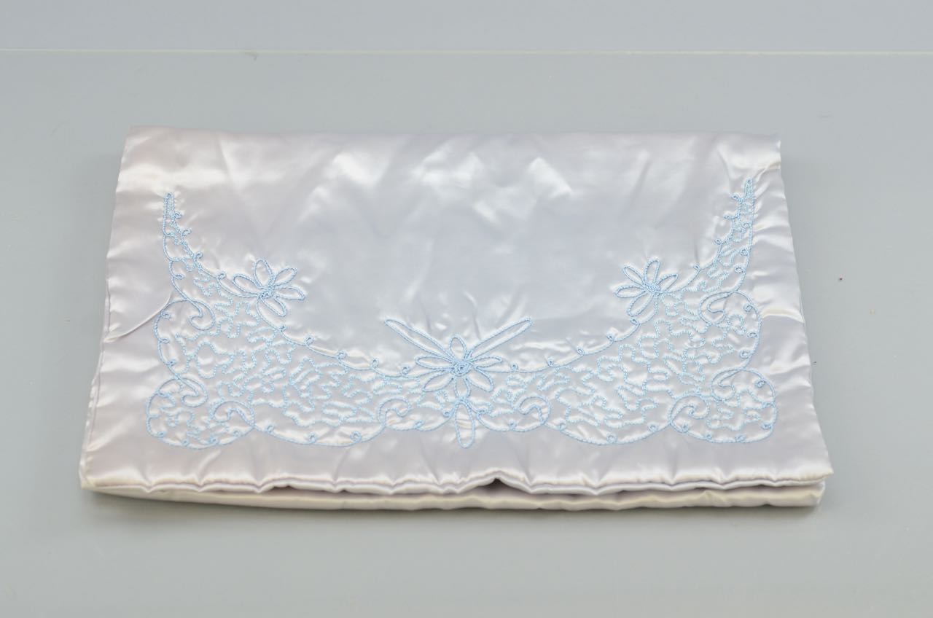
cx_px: 466
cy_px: 309
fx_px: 2328
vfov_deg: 15.1
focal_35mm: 90
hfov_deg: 22.7
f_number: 5.6
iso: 500
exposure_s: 1/125
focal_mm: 60
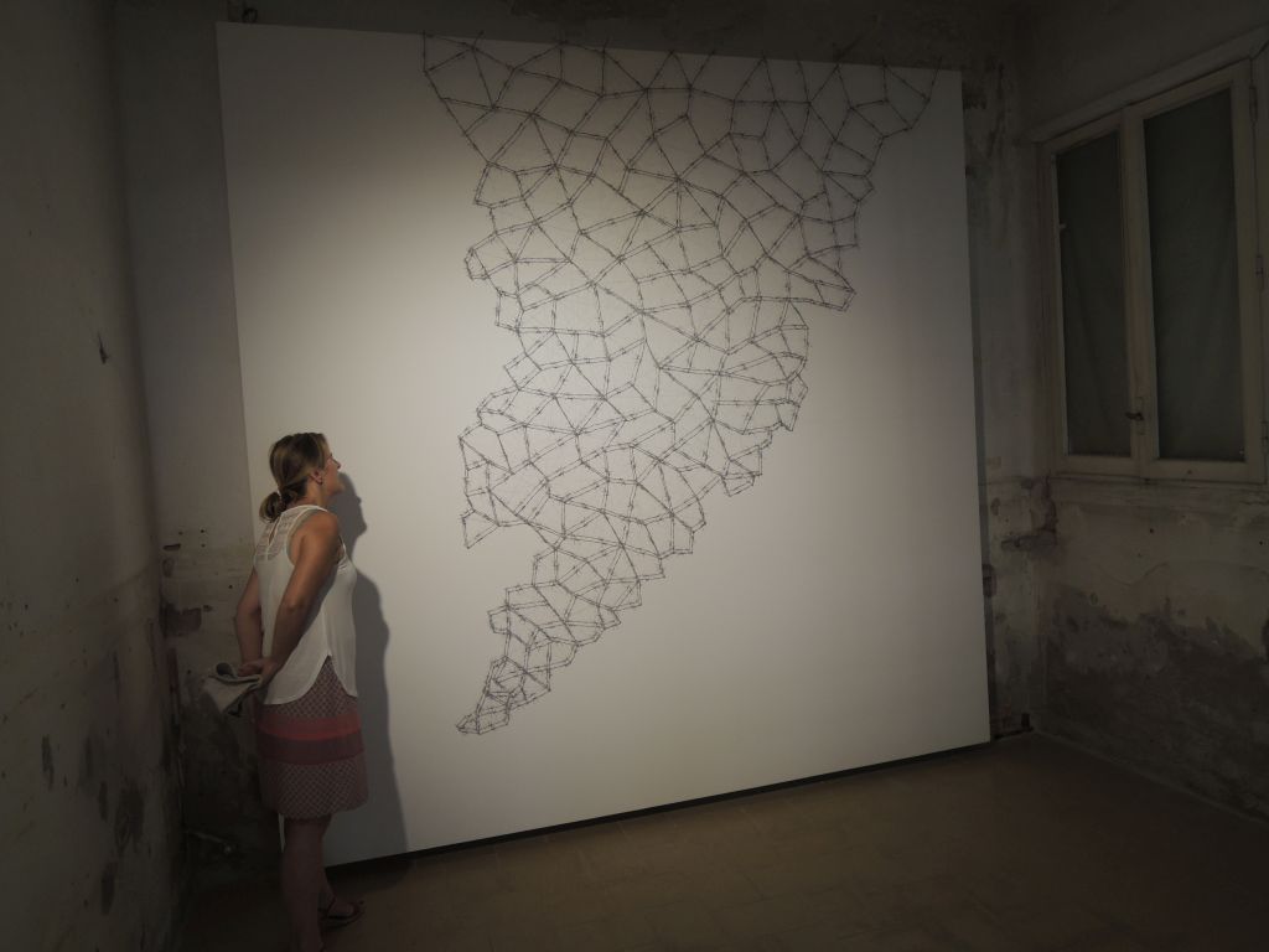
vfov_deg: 56.8
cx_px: 634
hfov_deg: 71.6
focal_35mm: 24
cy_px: 476
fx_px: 880
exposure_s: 1/30
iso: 100
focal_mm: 4.3
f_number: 2.8
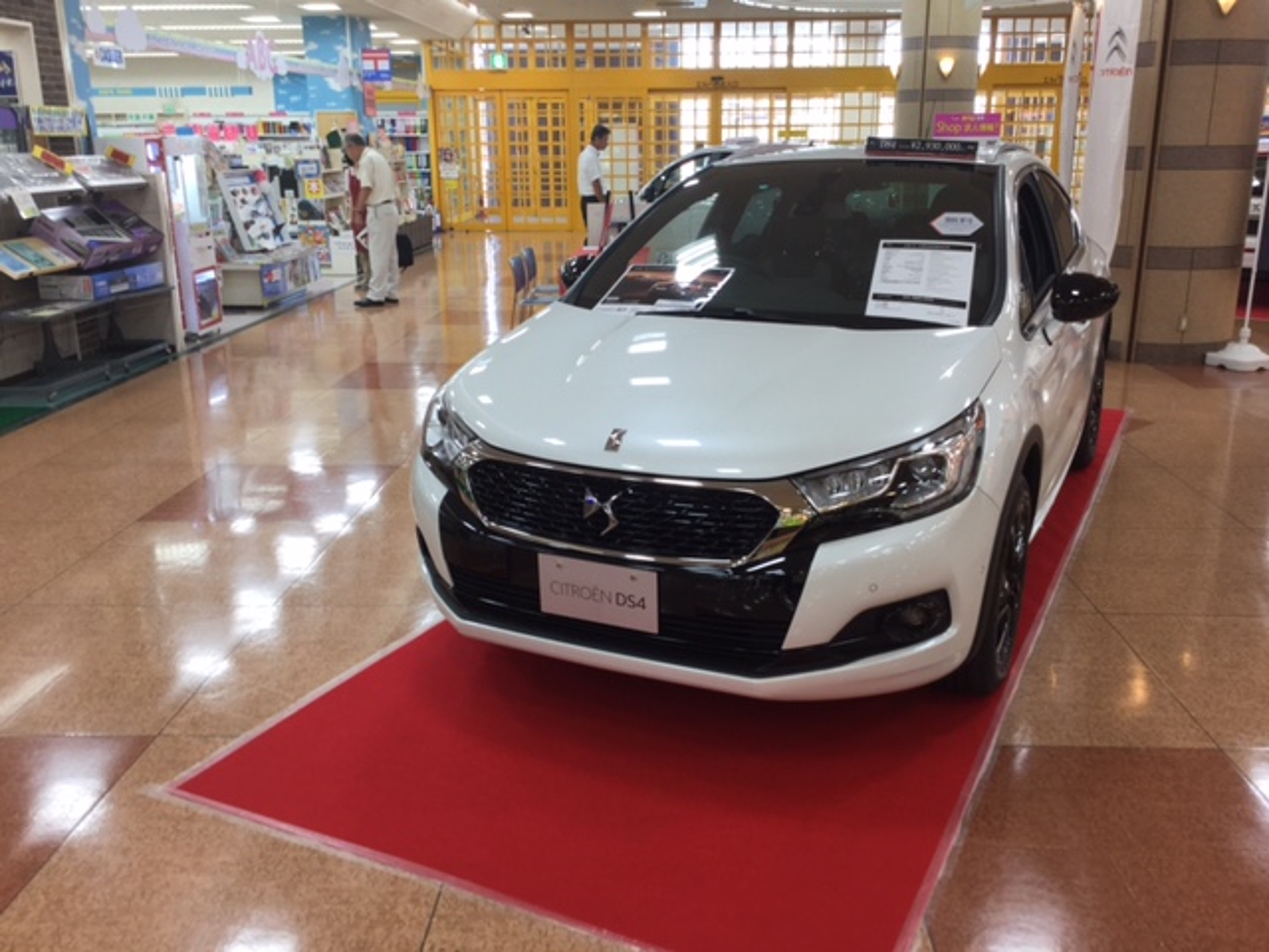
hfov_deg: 58.4
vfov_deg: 45.4
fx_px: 1136
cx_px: 634
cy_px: 476
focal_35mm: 31
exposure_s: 1/30
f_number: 2.4
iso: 32
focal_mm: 3.3
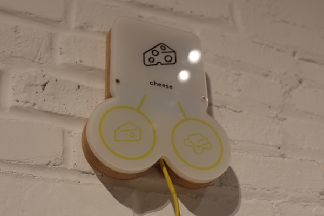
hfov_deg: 37.5
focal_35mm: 53
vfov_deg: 25.5
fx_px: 477
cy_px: 108
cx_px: 162
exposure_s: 1/60
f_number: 5
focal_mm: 35.5
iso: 800
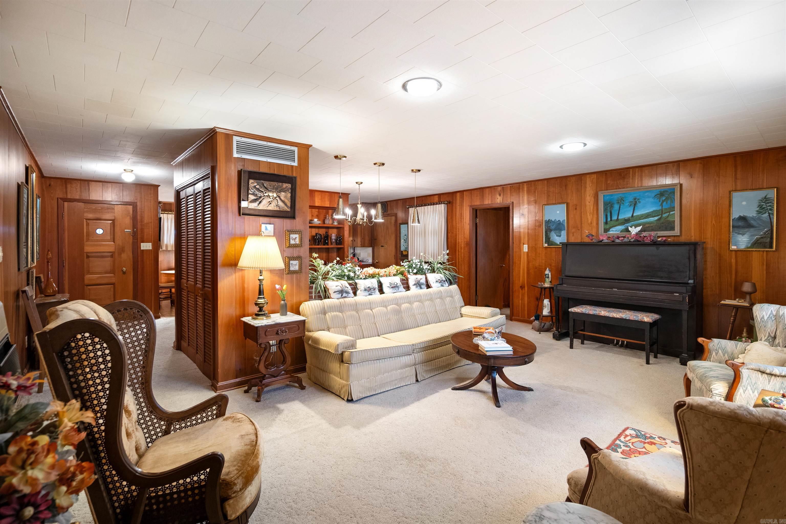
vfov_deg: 73.7
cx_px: 393
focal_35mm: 16
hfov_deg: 96.7
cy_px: 262
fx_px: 349
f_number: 5.6
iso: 1600
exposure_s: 1/6
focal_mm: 16
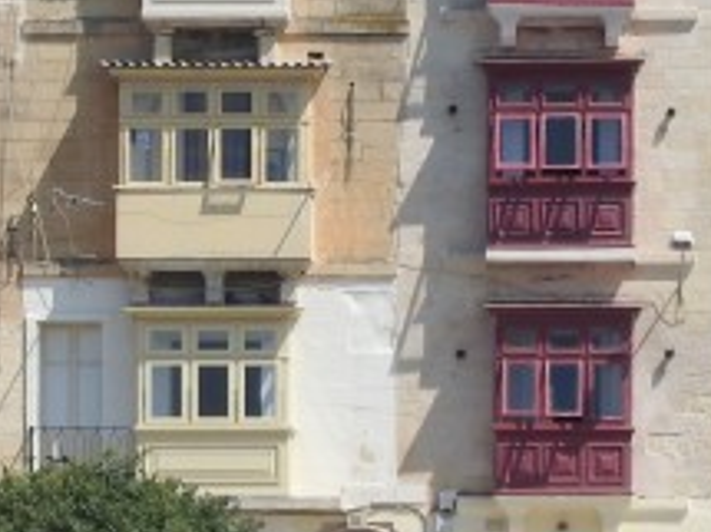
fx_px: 27528
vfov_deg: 1.1
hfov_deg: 1.5
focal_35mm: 1341
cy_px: 99
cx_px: -146
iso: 100
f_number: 5.6
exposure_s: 1/800
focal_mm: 64.5
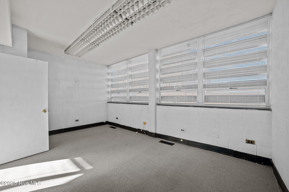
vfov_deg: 81.1
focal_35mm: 14
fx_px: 112
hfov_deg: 104.3
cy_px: 96
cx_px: 144
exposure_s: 1/13
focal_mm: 14
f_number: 8
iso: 250
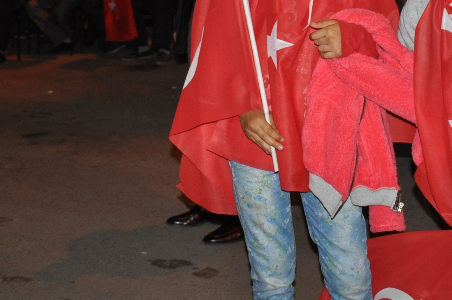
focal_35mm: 87
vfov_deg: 15.5
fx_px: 1091
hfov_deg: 23.4
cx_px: 279
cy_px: 32
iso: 800
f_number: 4.2
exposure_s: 1/60
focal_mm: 32
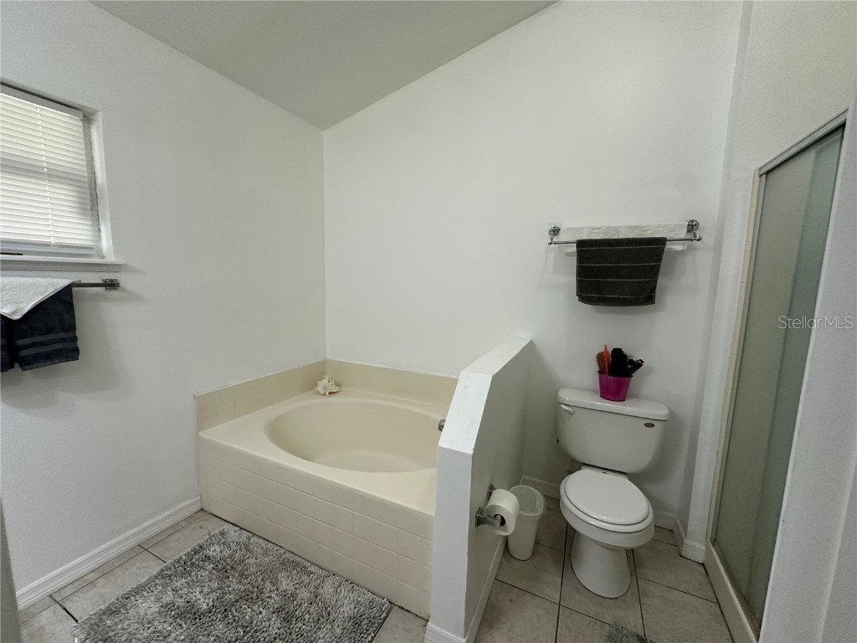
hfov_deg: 102.1
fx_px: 347
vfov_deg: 85.7
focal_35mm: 14
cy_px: 322
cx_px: 428
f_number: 2.2
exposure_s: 1/120
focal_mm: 2.22
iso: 250
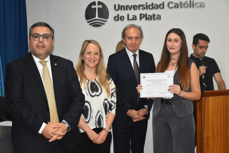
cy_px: 76
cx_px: 114
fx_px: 477
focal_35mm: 75
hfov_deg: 27.0
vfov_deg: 18.2
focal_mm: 50
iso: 1600
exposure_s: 1/100
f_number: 5.6
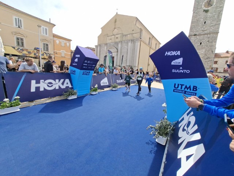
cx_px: 117
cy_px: 88
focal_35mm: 13
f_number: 2.2
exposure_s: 1/875
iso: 40
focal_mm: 1.74
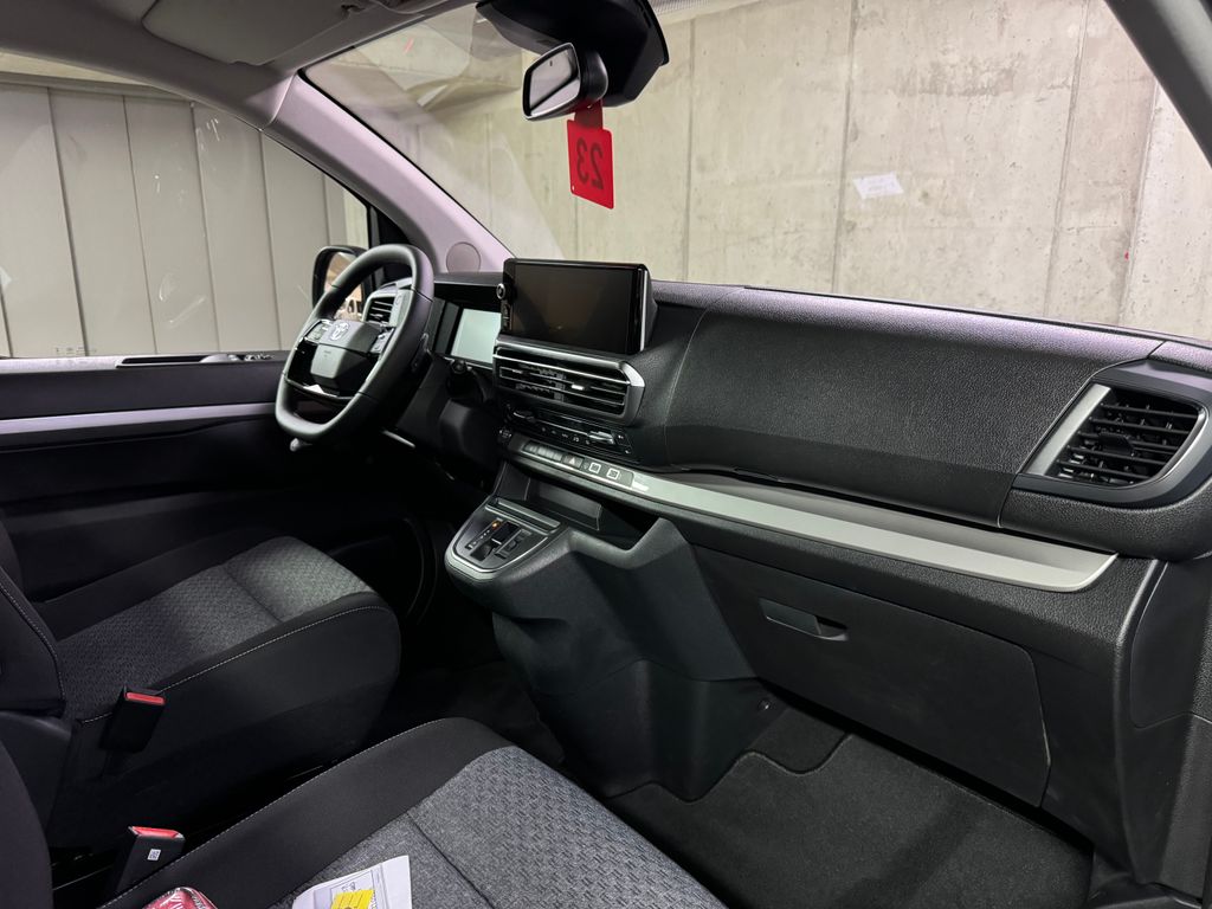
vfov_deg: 56.8
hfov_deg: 71.6
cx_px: 606
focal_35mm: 24
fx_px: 840
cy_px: 454
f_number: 1.78
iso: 640
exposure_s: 1/33
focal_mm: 6.76
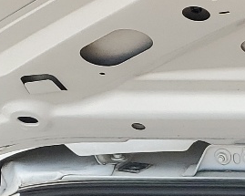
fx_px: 1095
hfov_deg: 11.5
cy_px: 458
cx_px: 484
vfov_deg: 9.2
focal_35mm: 151
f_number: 1.5
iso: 50
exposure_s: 1/476
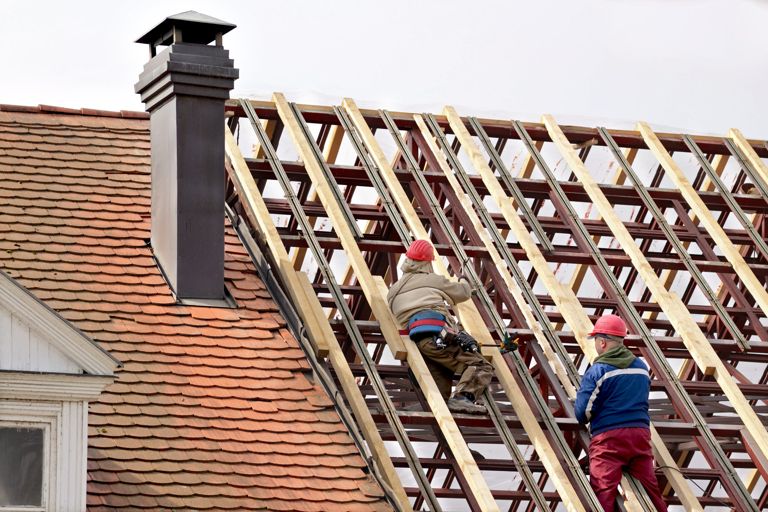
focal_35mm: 128
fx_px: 2720
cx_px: 384
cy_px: 256
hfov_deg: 16.1
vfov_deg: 10.8
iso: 100
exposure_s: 1/800
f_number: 4
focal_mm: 85
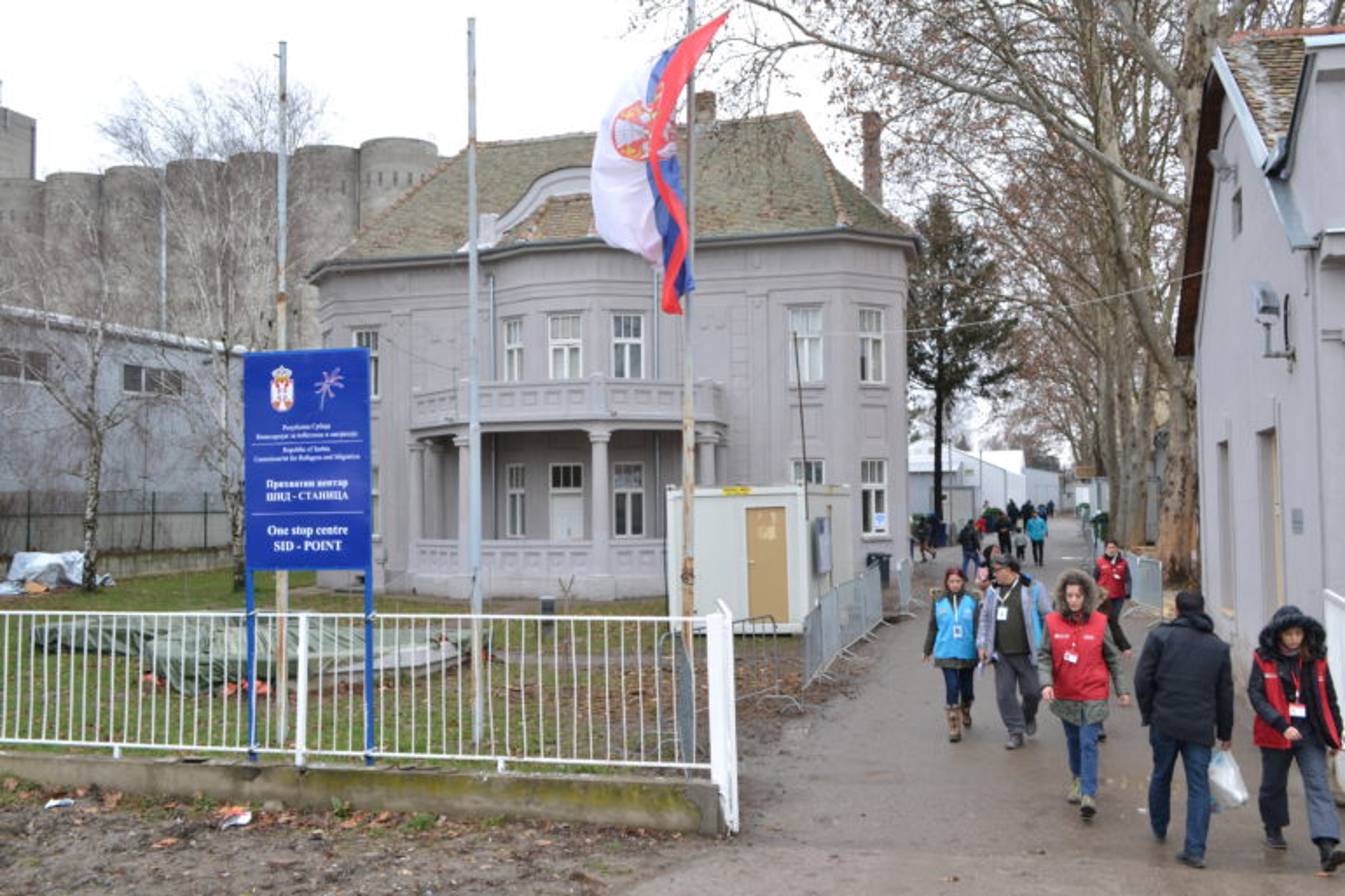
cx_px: 672
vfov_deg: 40.0
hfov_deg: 57.2
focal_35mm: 33
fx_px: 1233
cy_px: 448
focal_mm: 22
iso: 800
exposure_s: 1/100
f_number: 10
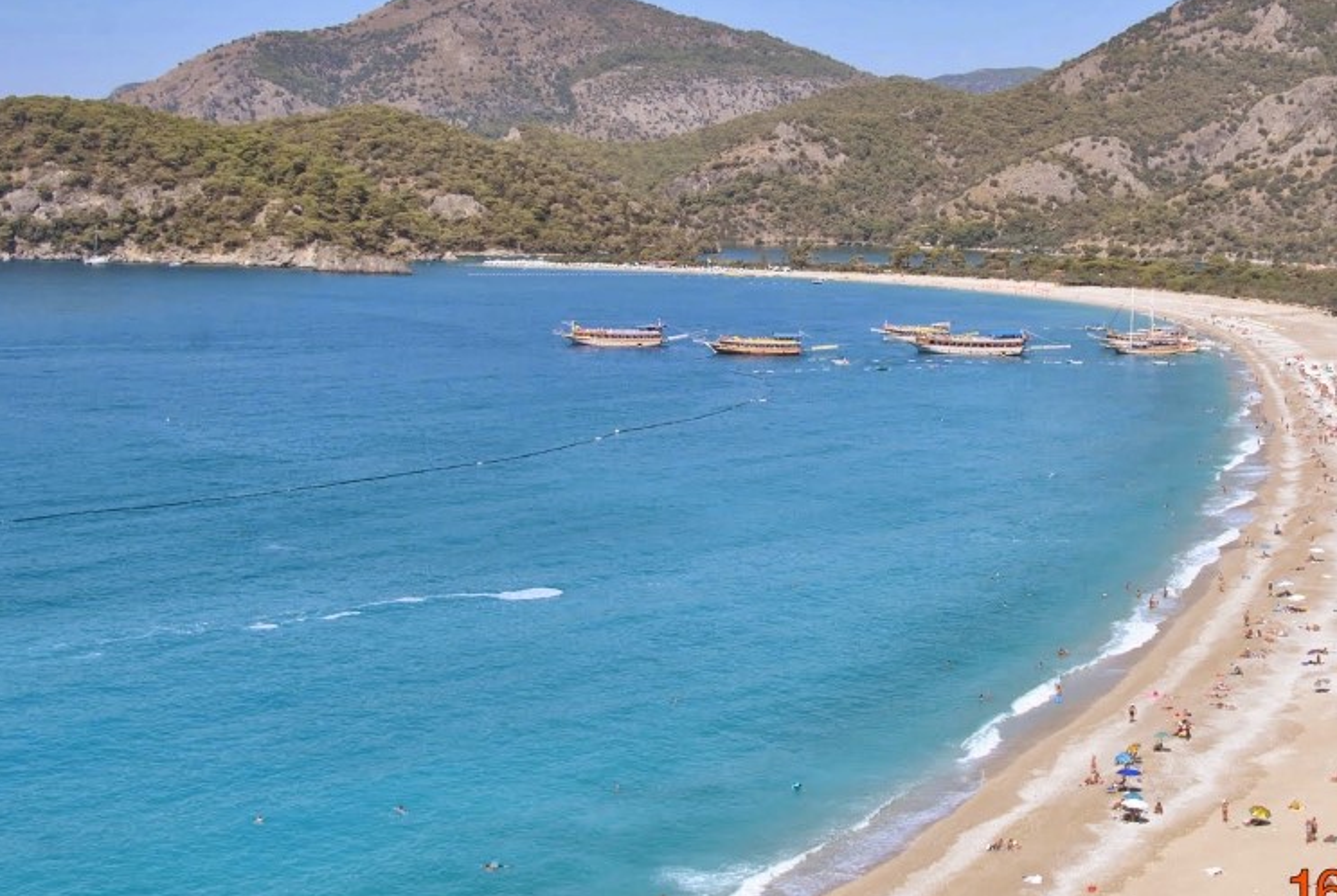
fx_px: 2670
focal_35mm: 72
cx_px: 960
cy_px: 306
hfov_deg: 27.8
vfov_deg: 19.0
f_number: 8
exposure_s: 1/250
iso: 100
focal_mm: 31
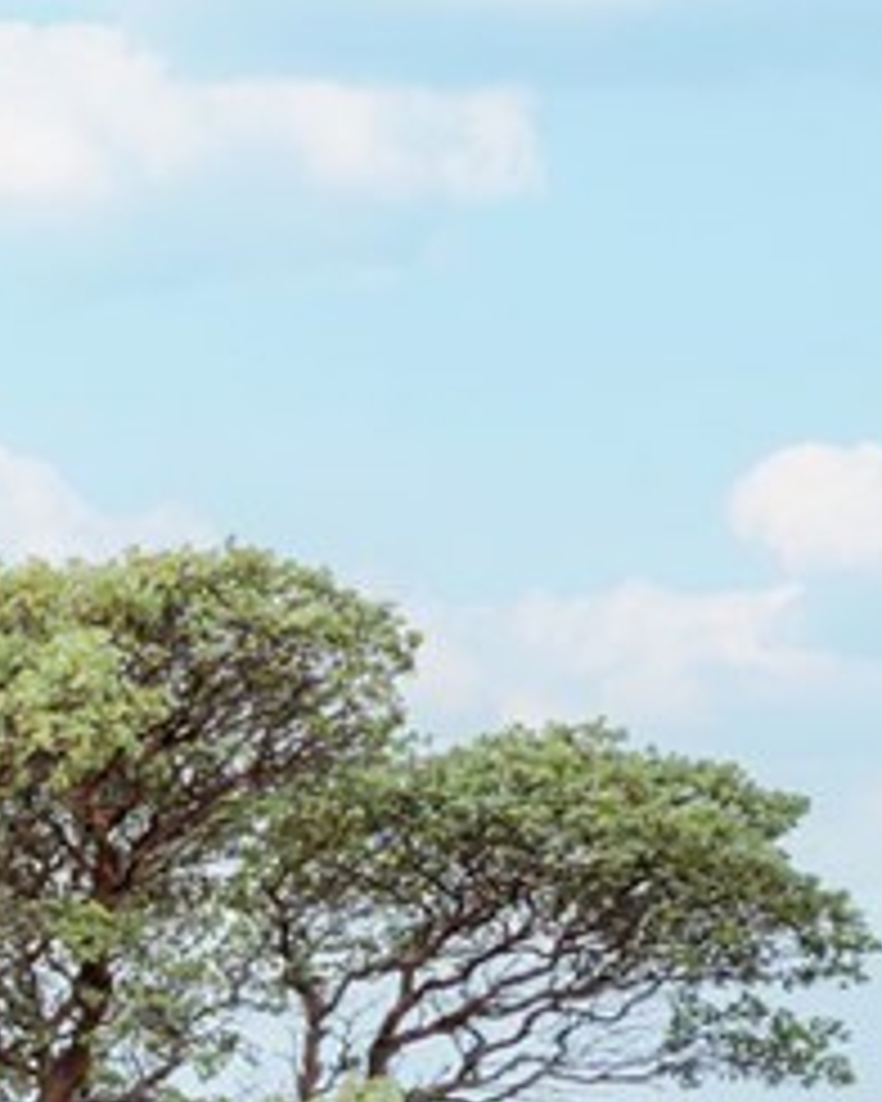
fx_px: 1534
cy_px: 992
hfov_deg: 15.5
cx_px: -1210
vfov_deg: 37.0
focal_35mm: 47
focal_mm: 12
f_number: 4
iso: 125
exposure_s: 1/160
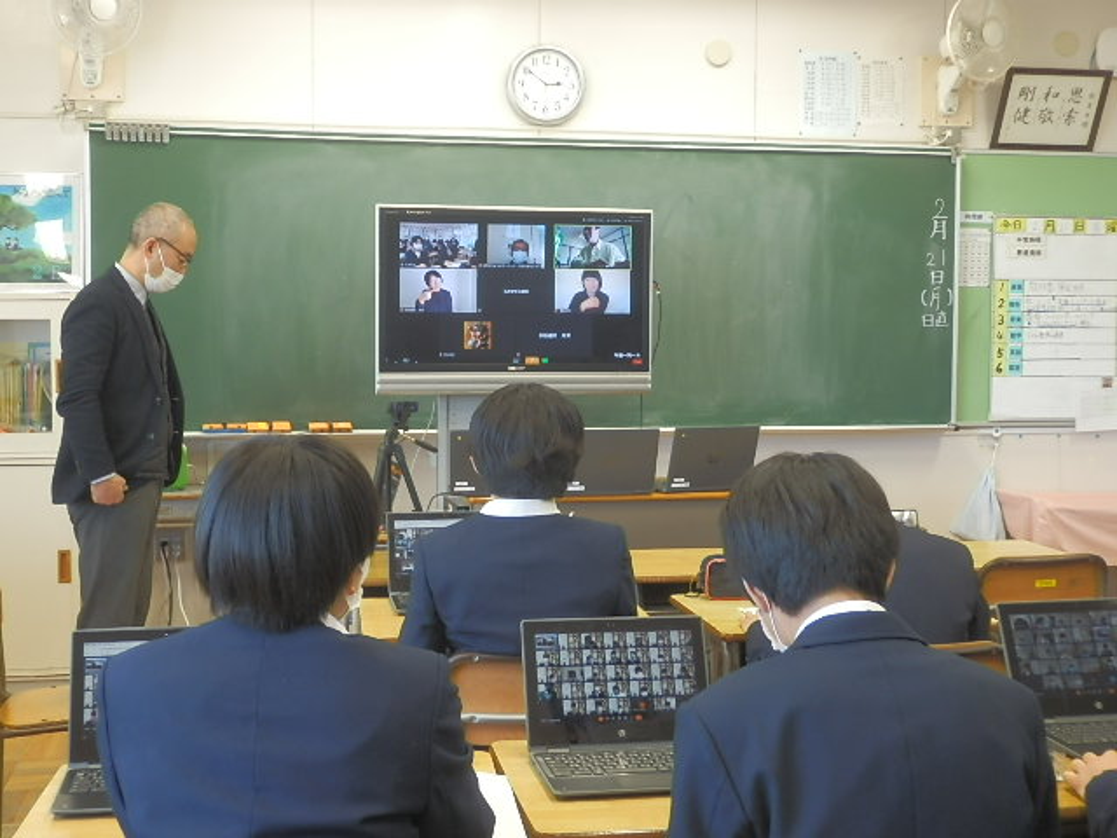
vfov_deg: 31.5
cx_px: 558
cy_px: 419
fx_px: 1484
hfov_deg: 41.2
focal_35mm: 46
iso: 200
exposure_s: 1/20
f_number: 4.2
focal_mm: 8.3
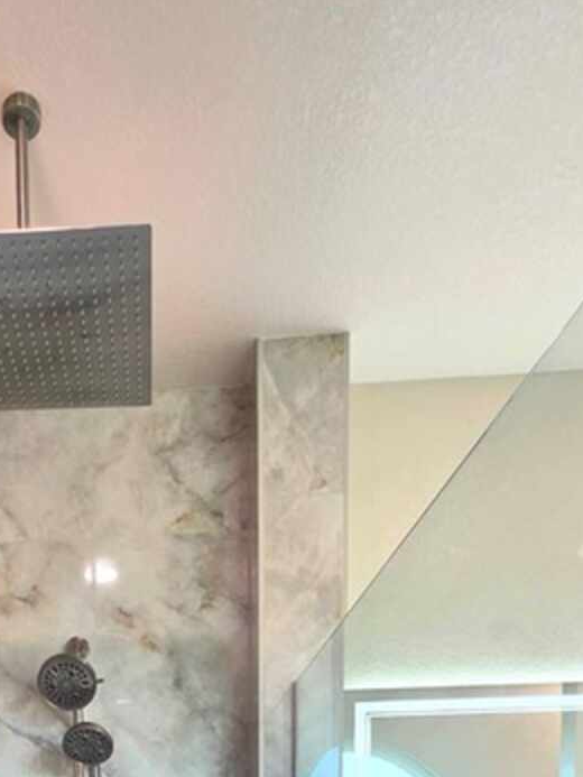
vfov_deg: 40.4
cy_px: 927
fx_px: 718
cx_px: 93
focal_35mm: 32
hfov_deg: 41.7
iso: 32
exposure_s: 1/55
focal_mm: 2.2
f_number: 1.9
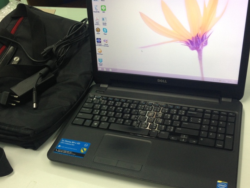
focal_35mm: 44
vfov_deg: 32.9
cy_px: 93
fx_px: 318
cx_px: 129
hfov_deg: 42.9
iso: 64
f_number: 2.4
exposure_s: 1/20
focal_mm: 4.12
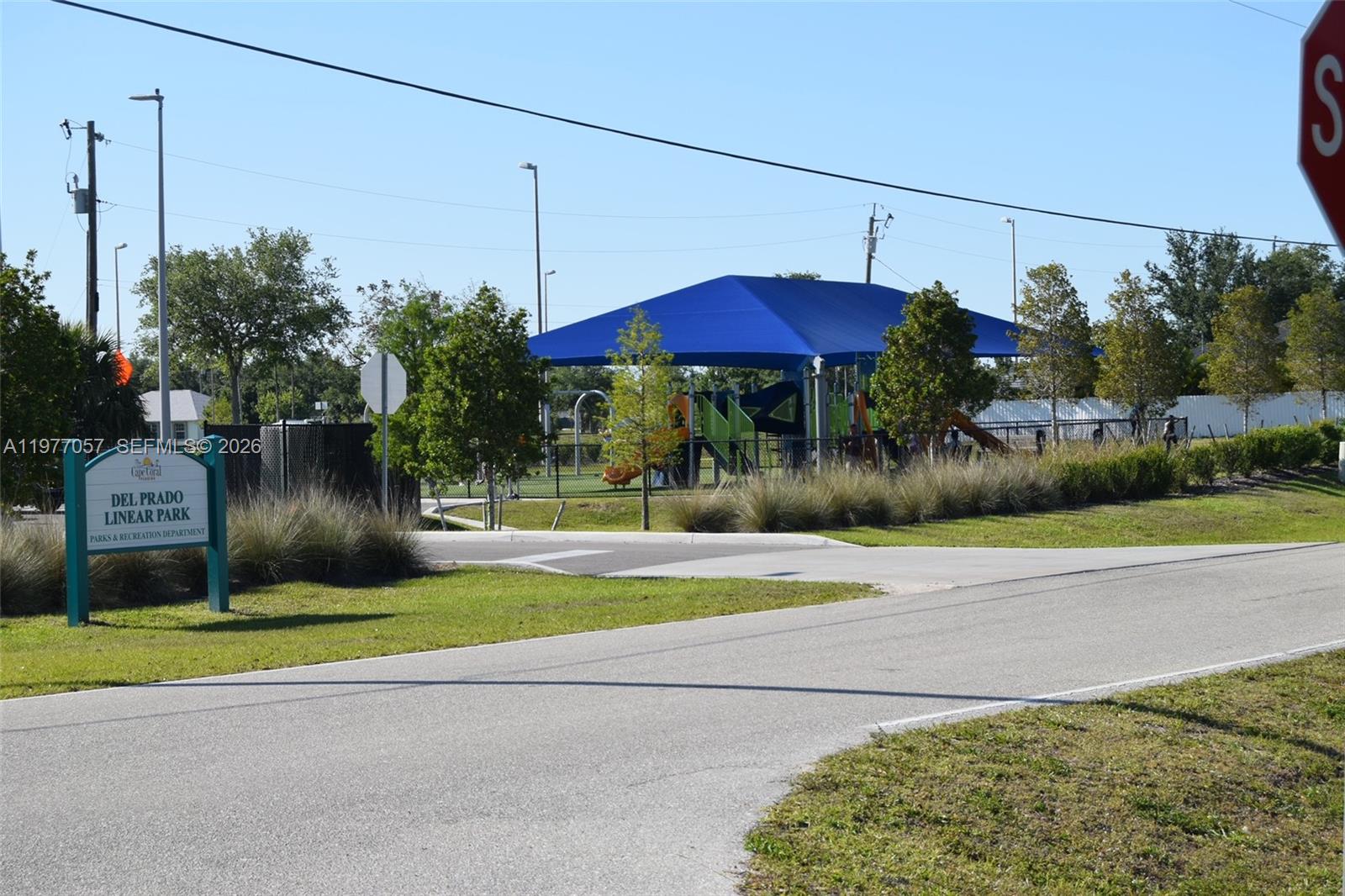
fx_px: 3081
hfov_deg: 24.6
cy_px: 448
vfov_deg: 16.5
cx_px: 672
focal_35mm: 82
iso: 200
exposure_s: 1/400
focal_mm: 55
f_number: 10
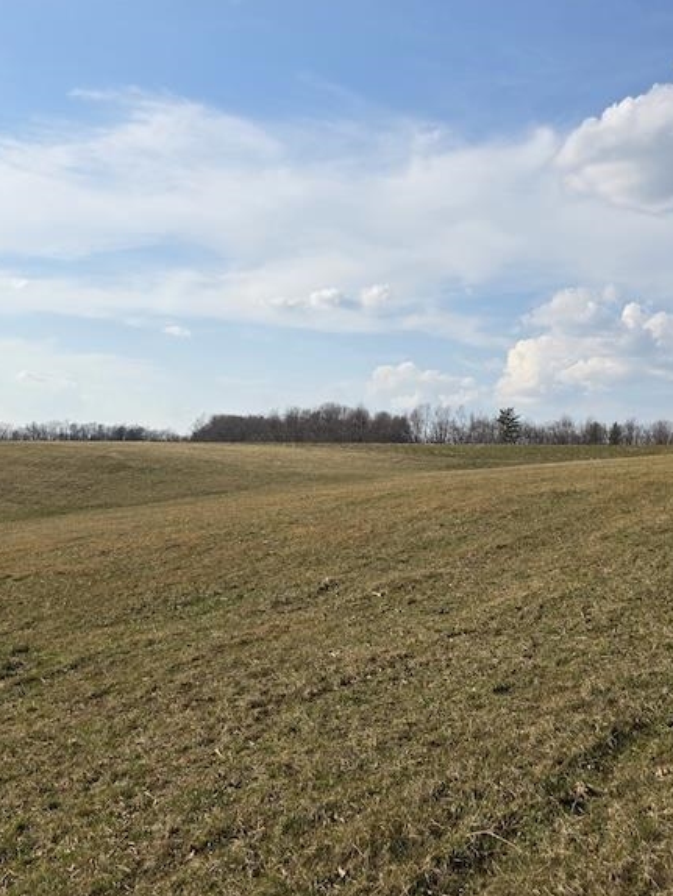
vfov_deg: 45.5
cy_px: 357
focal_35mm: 41
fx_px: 1062
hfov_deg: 35.1
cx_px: 390
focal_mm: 6.3
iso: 80
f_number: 1.7
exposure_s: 1/7944
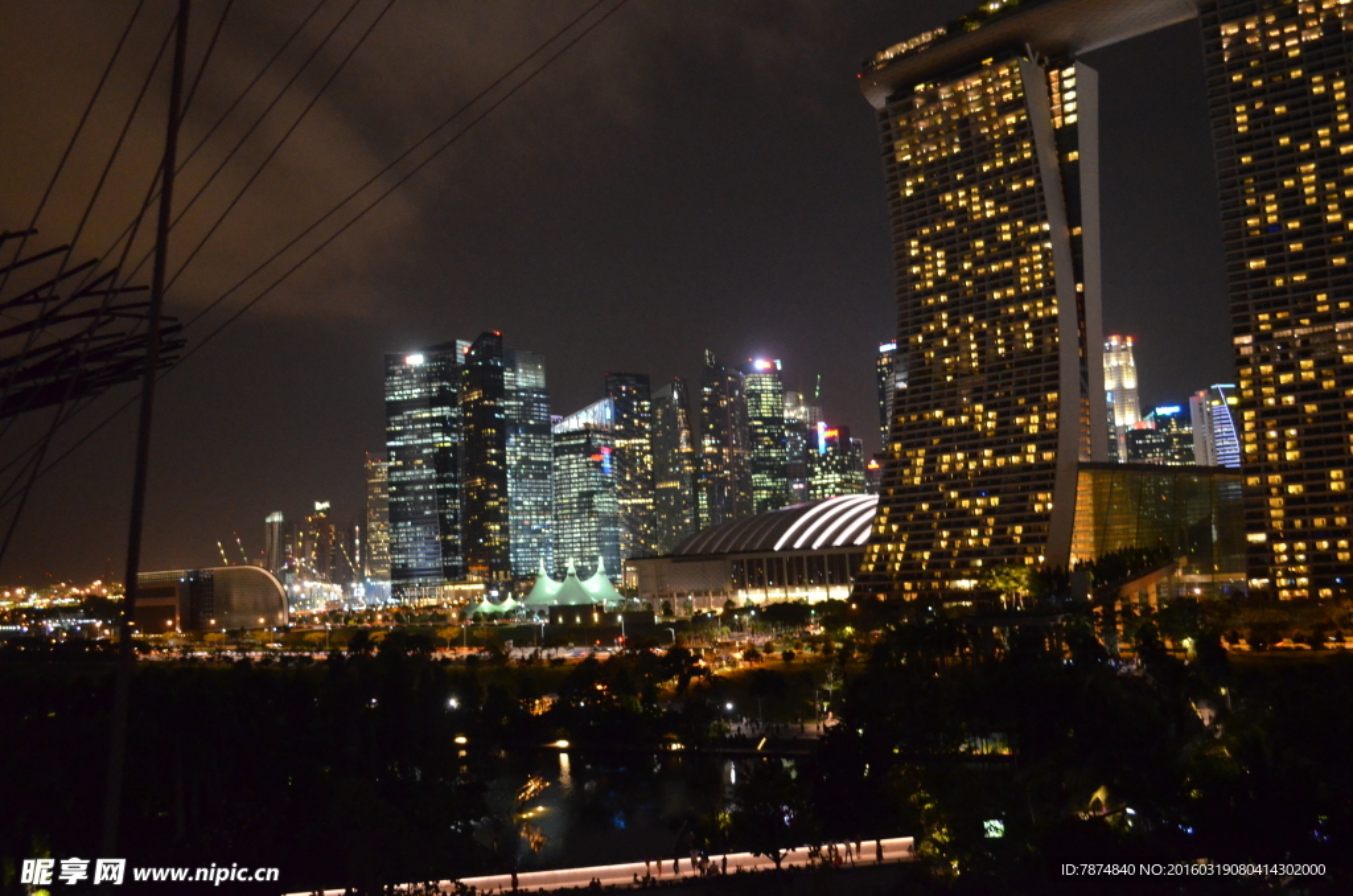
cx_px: 676
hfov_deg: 57.3
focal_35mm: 33
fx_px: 1238
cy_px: 448
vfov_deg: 39.8
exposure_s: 1/13
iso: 3200
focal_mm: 22
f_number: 3.8
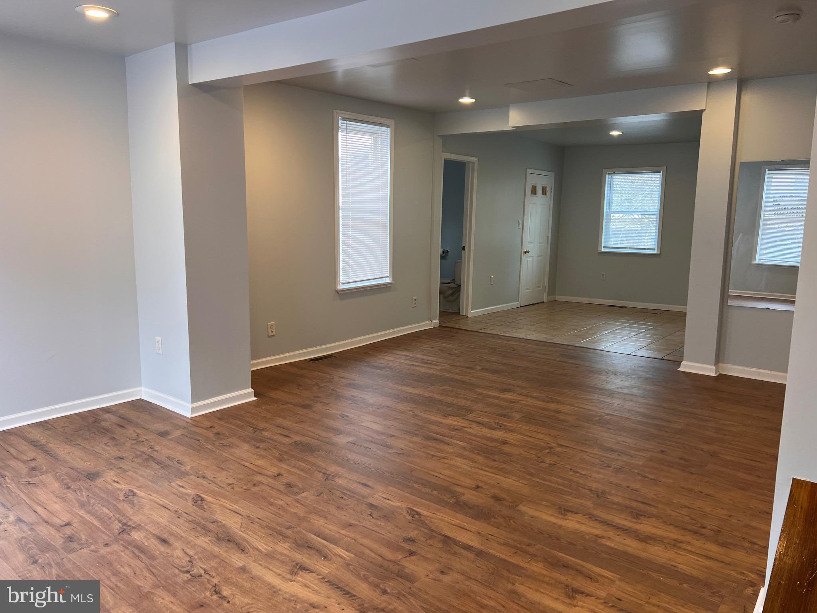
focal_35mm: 26
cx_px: 408
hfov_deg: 67.3
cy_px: 306
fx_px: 614
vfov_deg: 53.1
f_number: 1.5
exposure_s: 1/120
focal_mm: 5.7
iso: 80
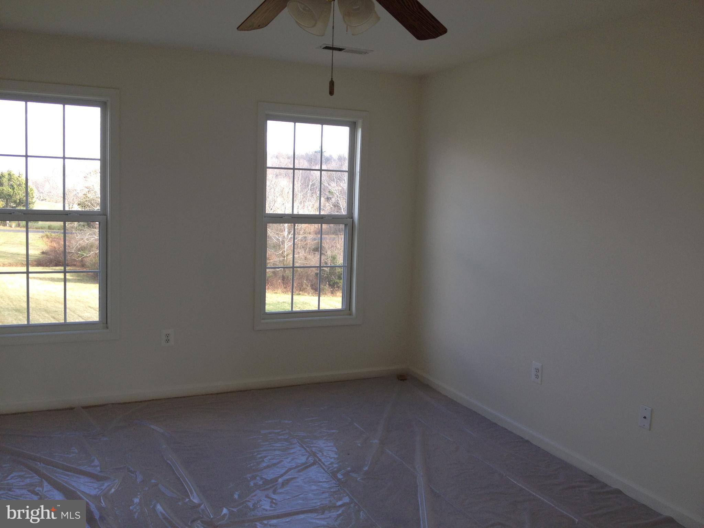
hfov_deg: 52.6
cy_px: 264
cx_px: 352
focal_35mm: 35
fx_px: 712
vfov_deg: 40.7
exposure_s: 1/126
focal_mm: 4.28
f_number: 2.4
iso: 50
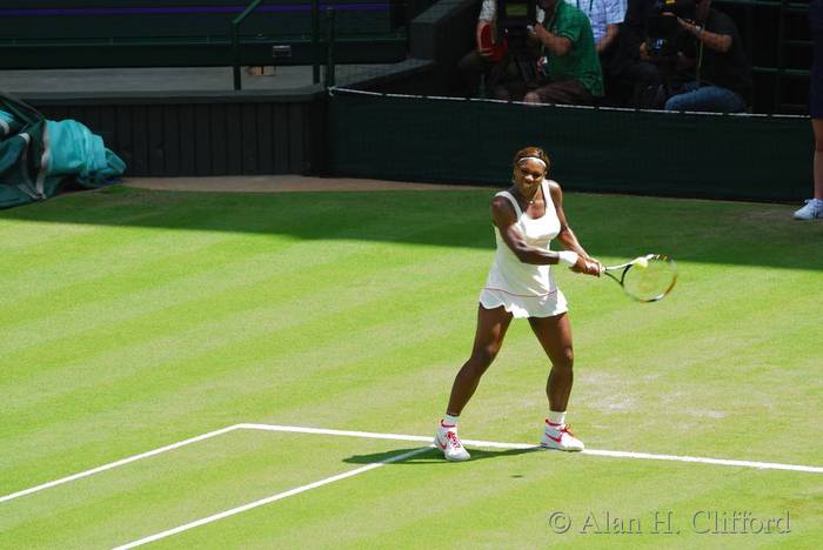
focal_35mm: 450
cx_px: 412
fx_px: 10296
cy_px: 275
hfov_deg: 4.6
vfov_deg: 3.1
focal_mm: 300
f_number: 5.3
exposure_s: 1/400
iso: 500
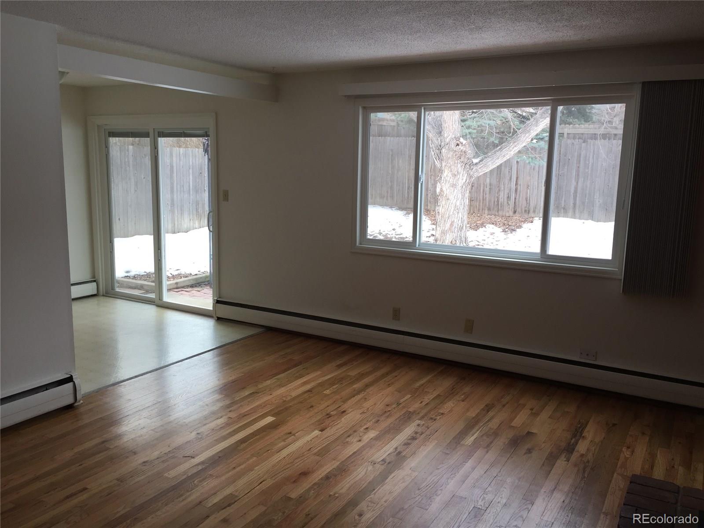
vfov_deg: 48.2
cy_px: 264
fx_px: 590
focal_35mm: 29
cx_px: 352
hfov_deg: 61.7
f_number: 2.2
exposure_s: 1/120
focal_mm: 4.15
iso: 32
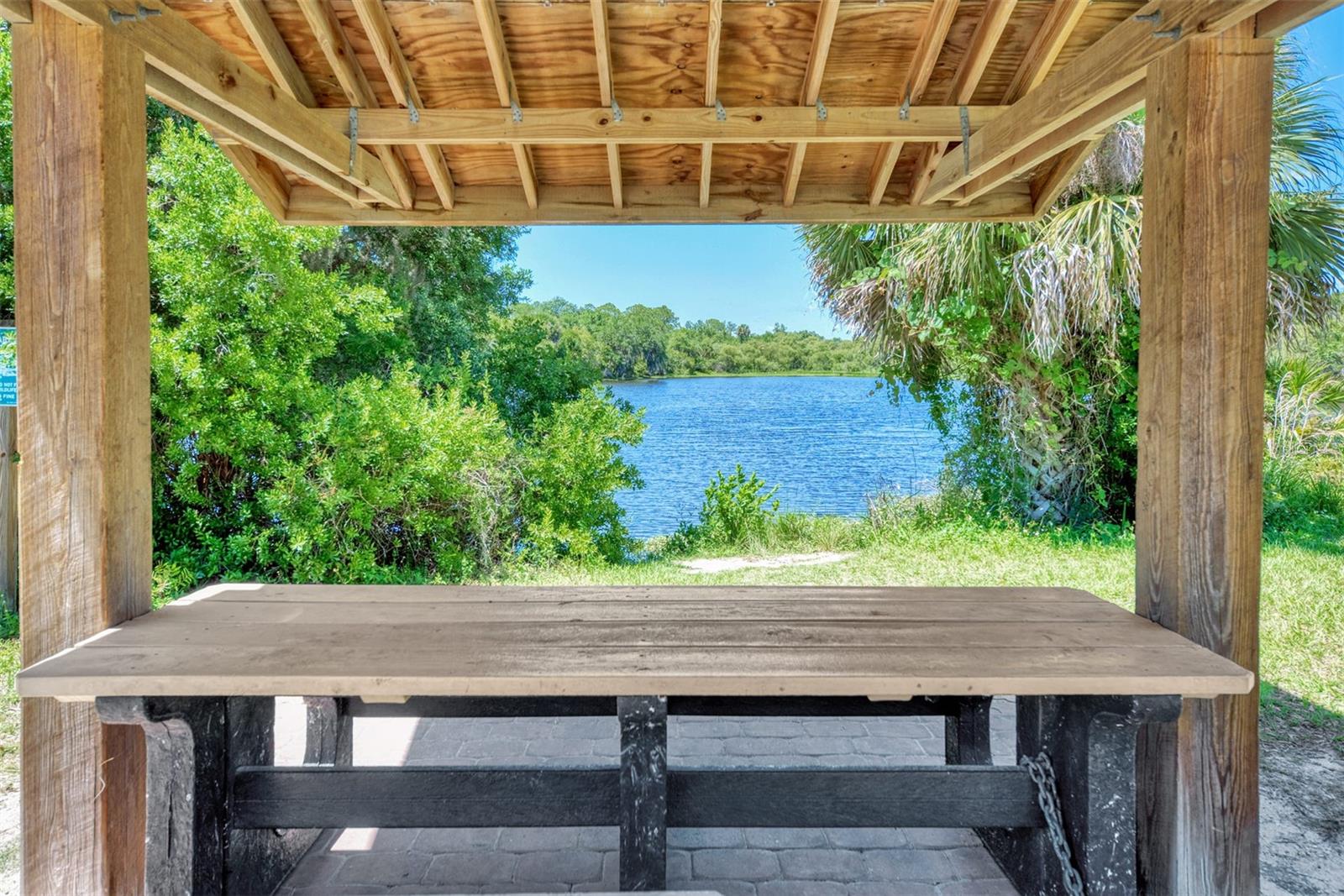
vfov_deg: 53.1
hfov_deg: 73.7
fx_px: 896
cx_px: 672
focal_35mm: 24
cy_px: 448
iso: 400
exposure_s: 1/500
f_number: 7.1
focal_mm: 24
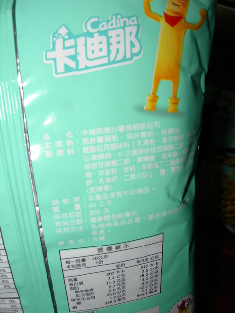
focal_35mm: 38
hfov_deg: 37.7
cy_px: 156
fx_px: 344
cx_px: 118
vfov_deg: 49.0
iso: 50
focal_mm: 7.8
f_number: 4.8
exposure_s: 1/60.1
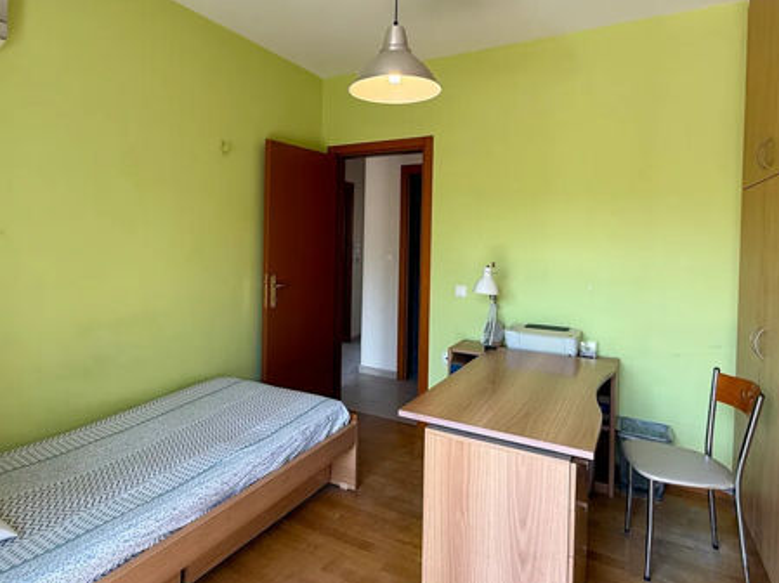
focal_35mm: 22
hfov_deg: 76.3
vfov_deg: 60.7
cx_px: 362
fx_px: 495
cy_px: 248
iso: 64
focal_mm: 2.22
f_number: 2.2
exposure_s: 1/107
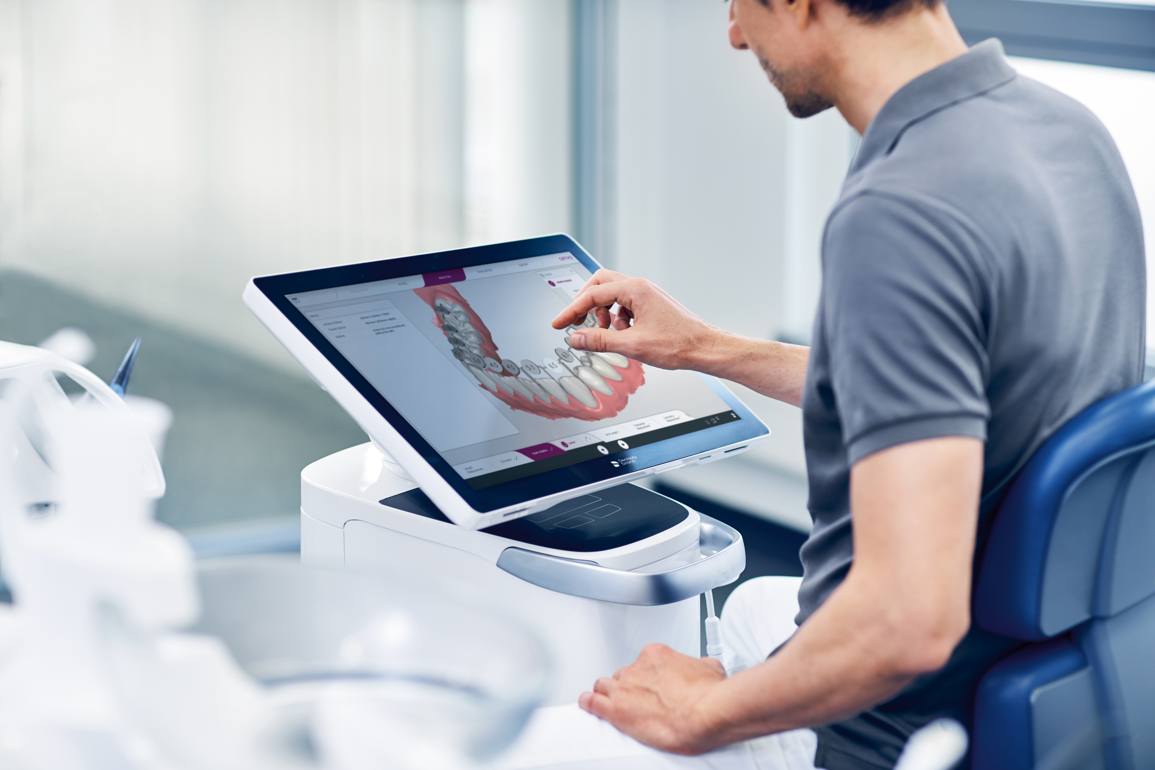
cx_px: 578
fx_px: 2727
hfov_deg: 23.9
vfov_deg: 16.1
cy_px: 385
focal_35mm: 85
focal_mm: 85
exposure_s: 1/100
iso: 160
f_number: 2.5
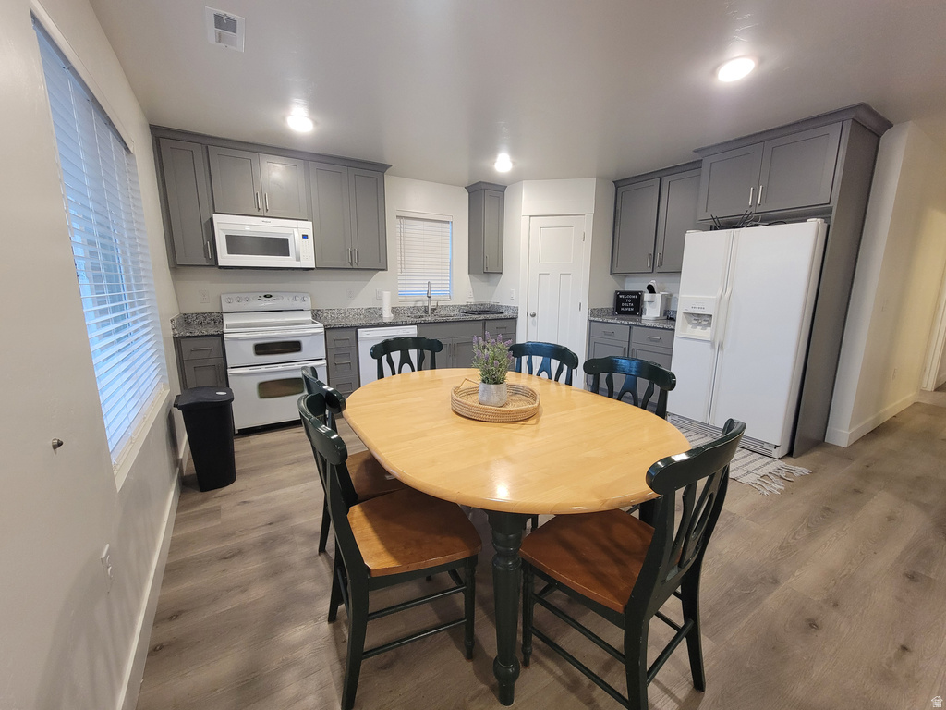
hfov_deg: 106.2
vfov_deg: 89.9
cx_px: 473
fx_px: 355
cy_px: 355
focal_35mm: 13
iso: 320
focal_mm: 2.2
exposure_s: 1/60
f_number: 2.2
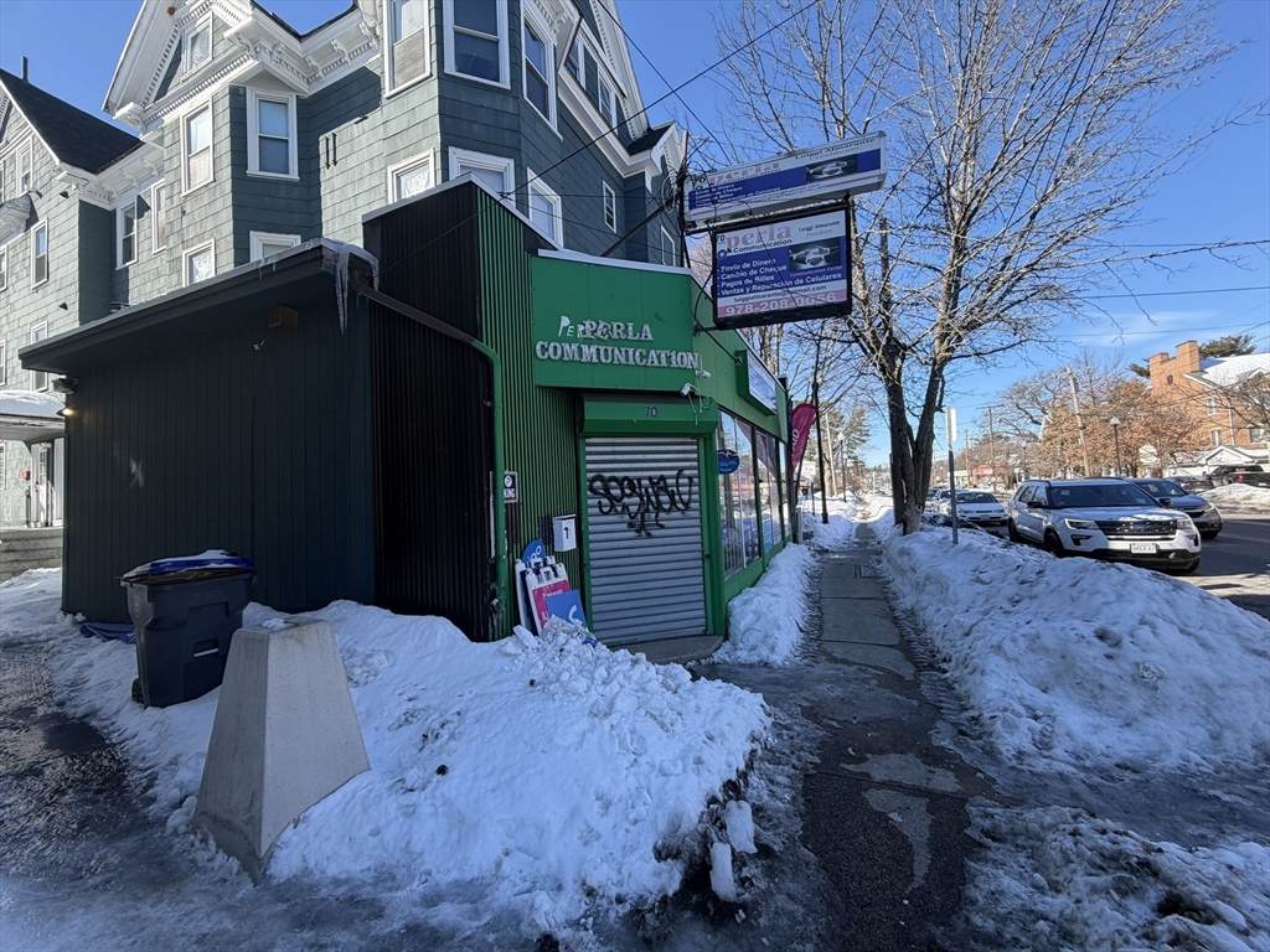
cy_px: 476
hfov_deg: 102.1
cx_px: 635
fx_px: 514
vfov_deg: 85.7
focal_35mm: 14
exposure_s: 1/506
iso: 40
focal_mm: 2.22
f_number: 2.2
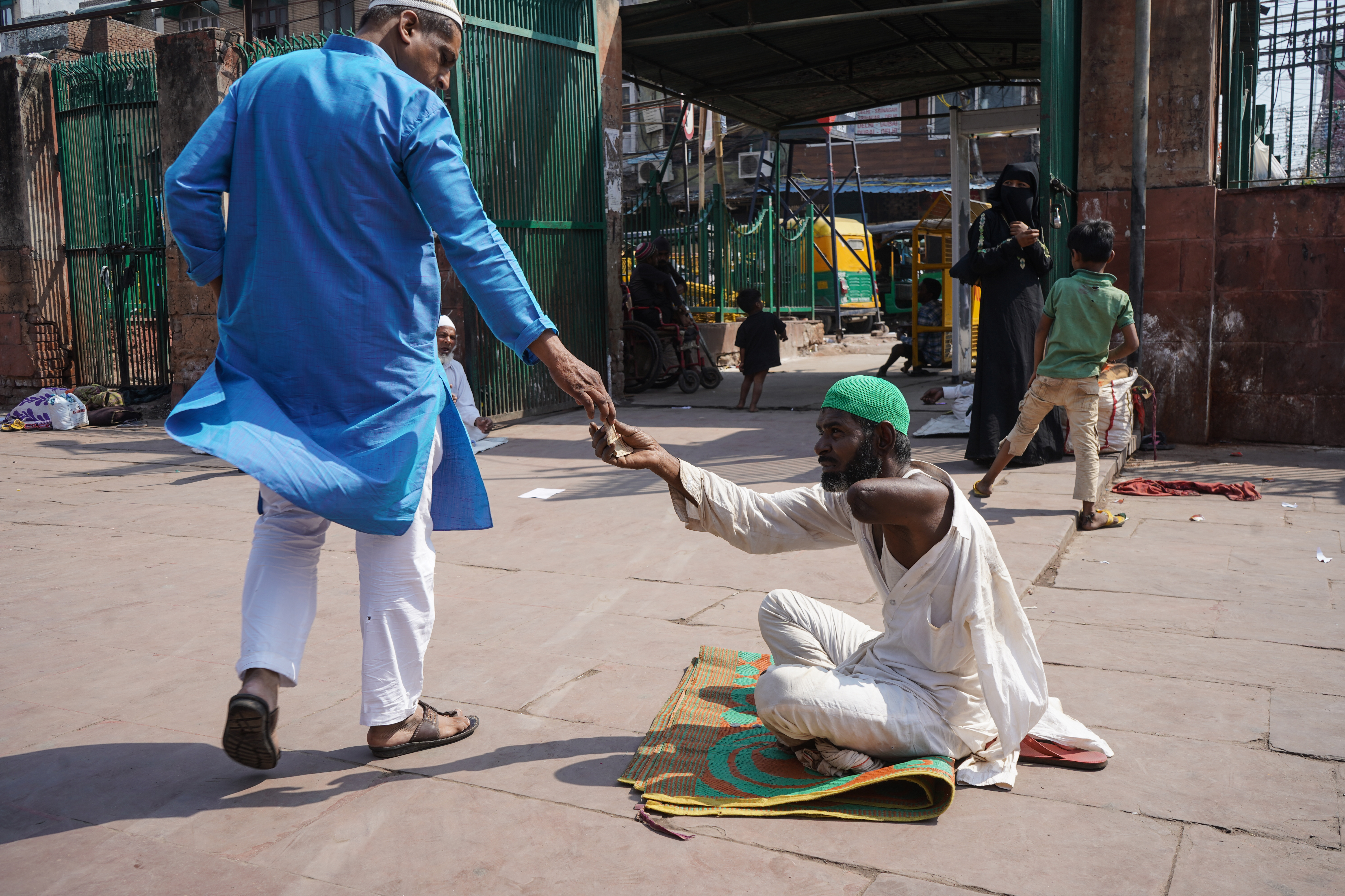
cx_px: 672
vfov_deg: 41.1
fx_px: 1195
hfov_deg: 58.7
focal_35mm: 32
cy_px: 448
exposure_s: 1/250
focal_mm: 32
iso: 100
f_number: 8
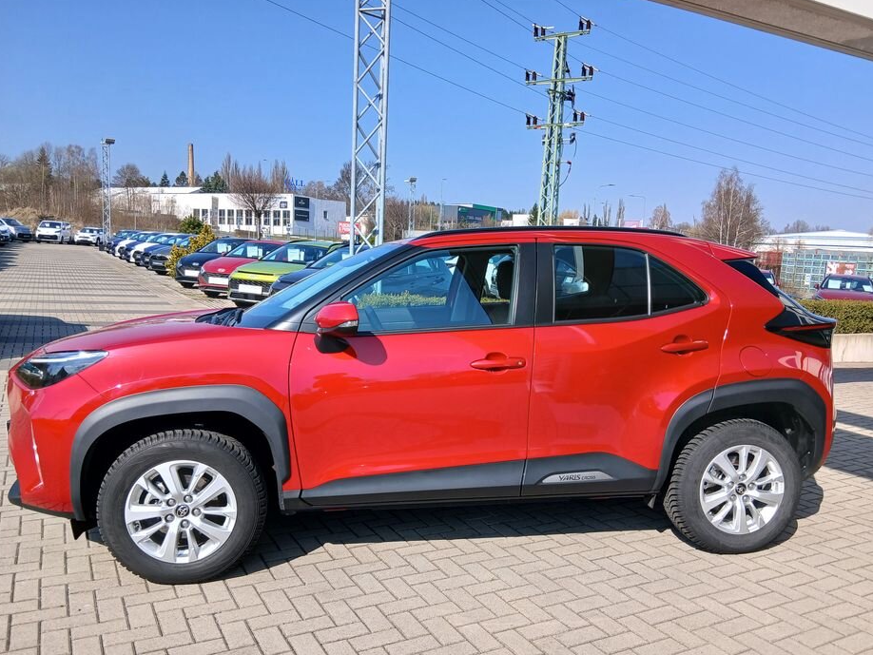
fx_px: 732
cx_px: 435
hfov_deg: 61.6
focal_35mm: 29
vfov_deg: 48.2
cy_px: 358
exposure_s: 1/381
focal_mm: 3.98
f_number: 1.8
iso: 20
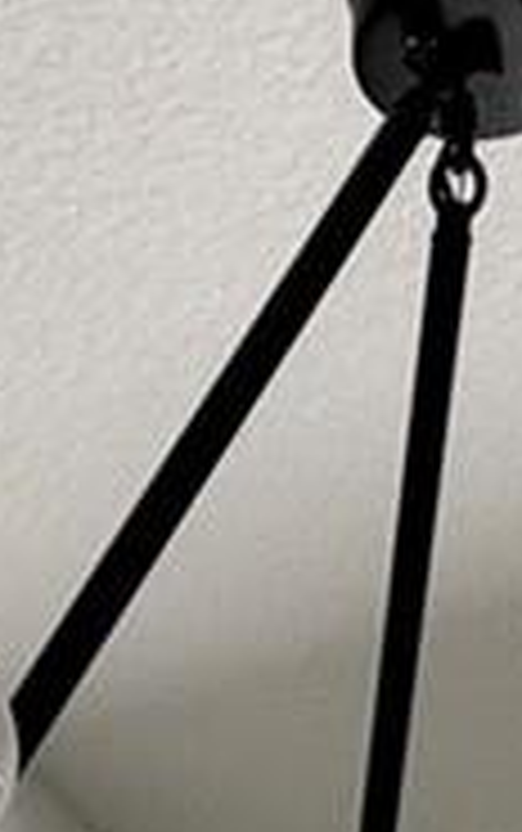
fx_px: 2907
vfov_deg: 13.7
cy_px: 1686
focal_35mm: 128
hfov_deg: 10.3
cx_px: 184
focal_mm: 2.22
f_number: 2.2
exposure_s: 1/99
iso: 50
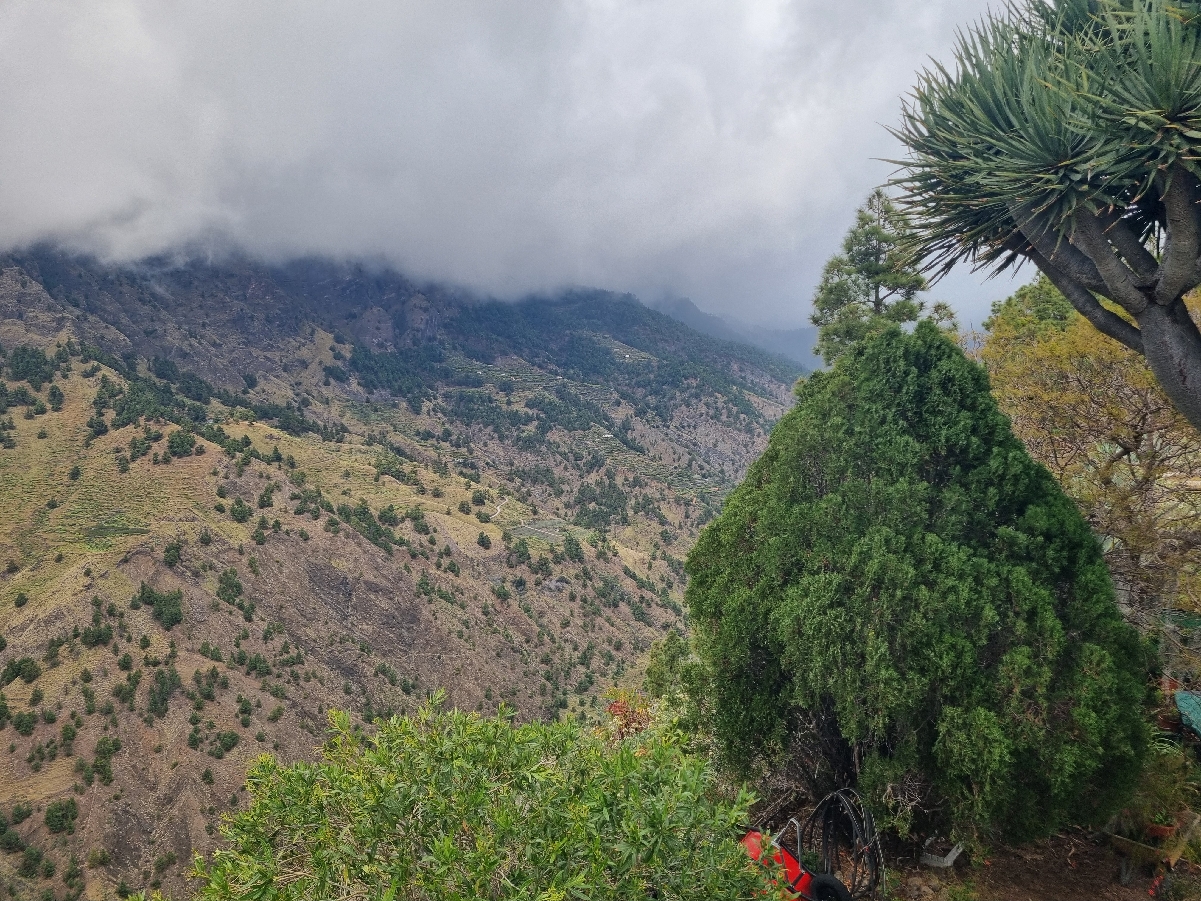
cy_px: 450
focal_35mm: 26
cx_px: 600
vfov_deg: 53.1
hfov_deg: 67.3
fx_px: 902
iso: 50
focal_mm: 5.4
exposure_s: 1/2216
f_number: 1.8
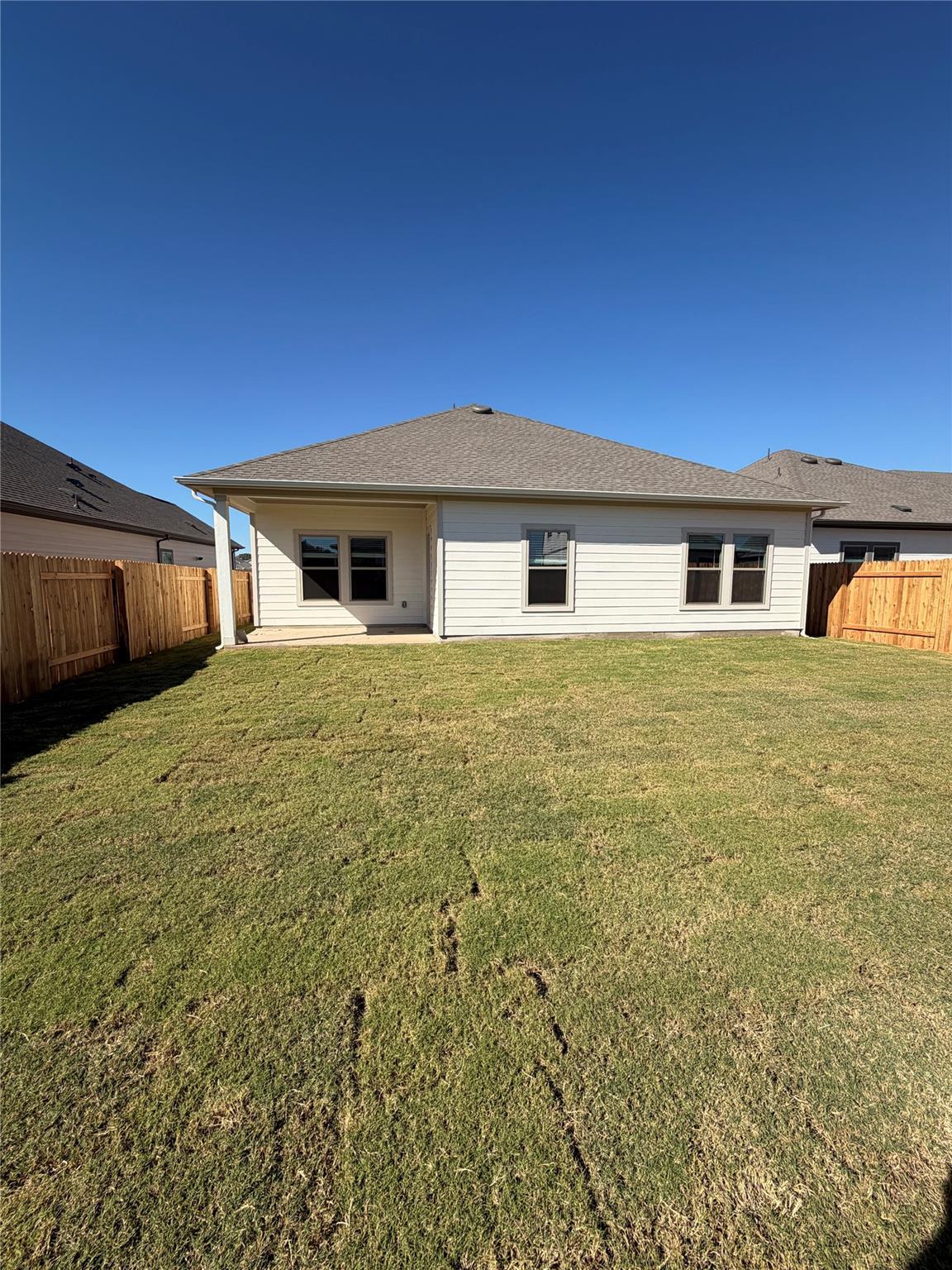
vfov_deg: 102.1
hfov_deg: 85.7
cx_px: 476
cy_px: 635
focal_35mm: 14
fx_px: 513
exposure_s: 1/789
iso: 20
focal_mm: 2.22
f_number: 2.2
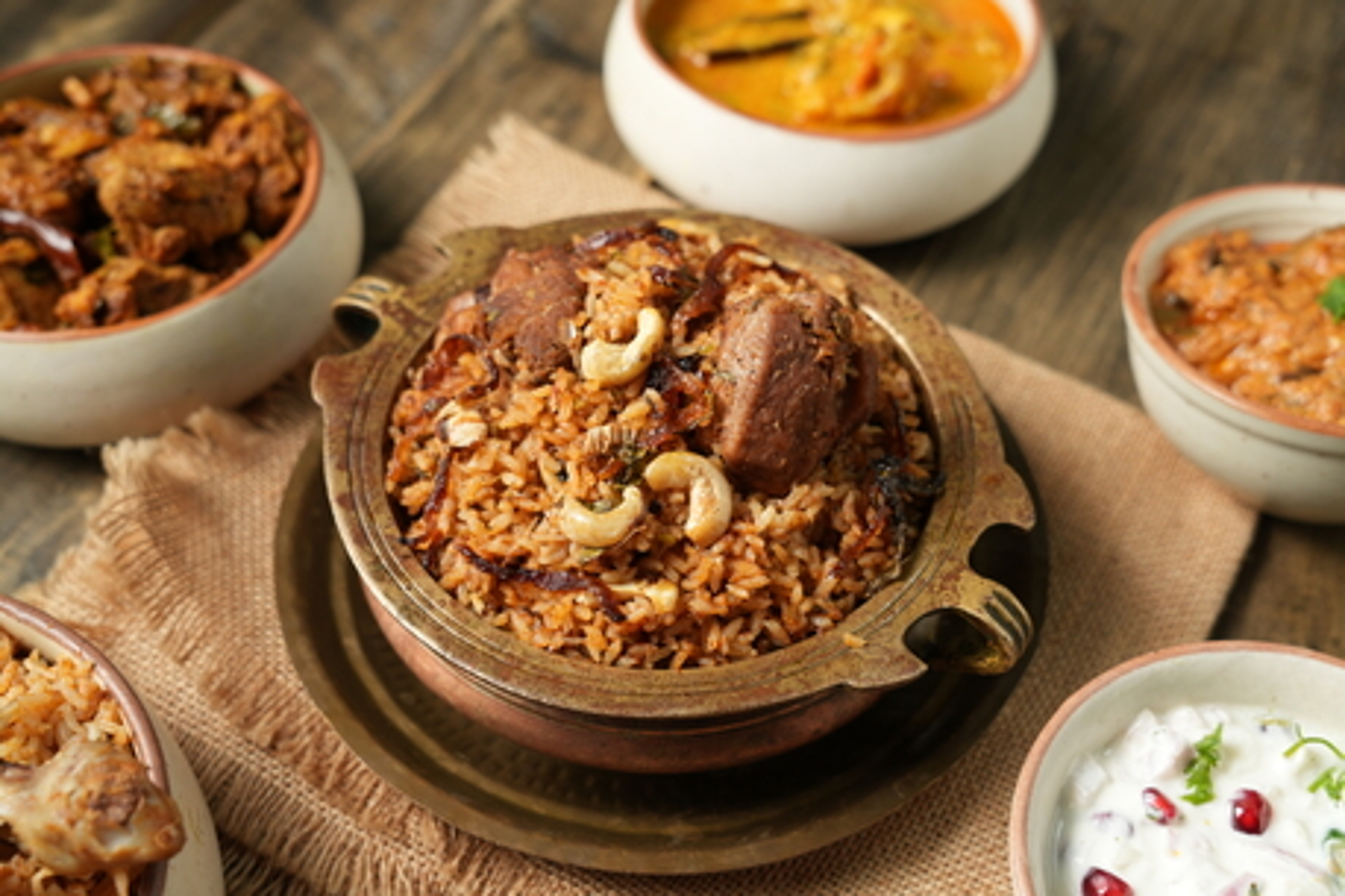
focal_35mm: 50
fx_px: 1864
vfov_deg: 27.0
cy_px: 448
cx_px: 672
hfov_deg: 39.7
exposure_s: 1/100
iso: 320
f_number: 5.6
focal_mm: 49.9
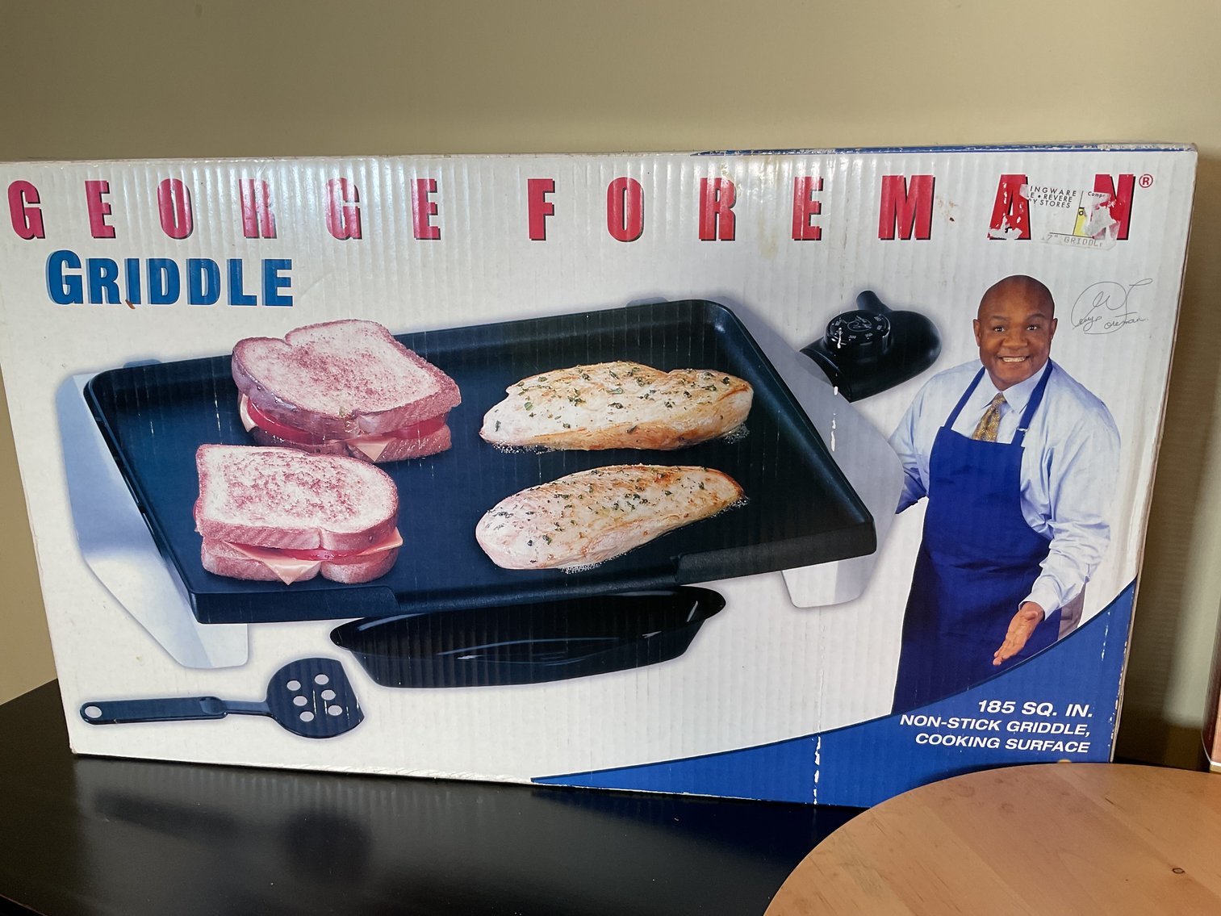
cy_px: 458
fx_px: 1023
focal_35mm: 29
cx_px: 610
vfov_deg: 48.2
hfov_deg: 61.7
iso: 40
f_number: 1.8
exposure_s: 1/60
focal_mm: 3
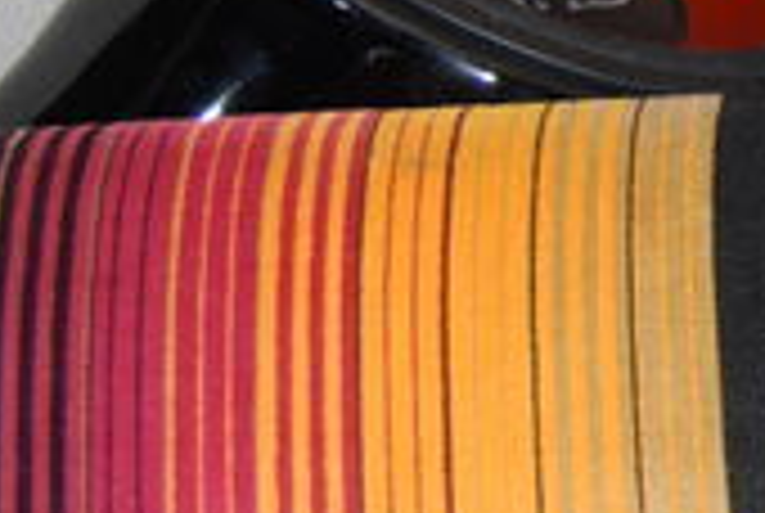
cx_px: 1156
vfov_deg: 11.0
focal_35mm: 124
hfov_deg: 15.2
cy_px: -40
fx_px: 2640
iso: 200
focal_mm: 22
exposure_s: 1/60
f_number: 3.8
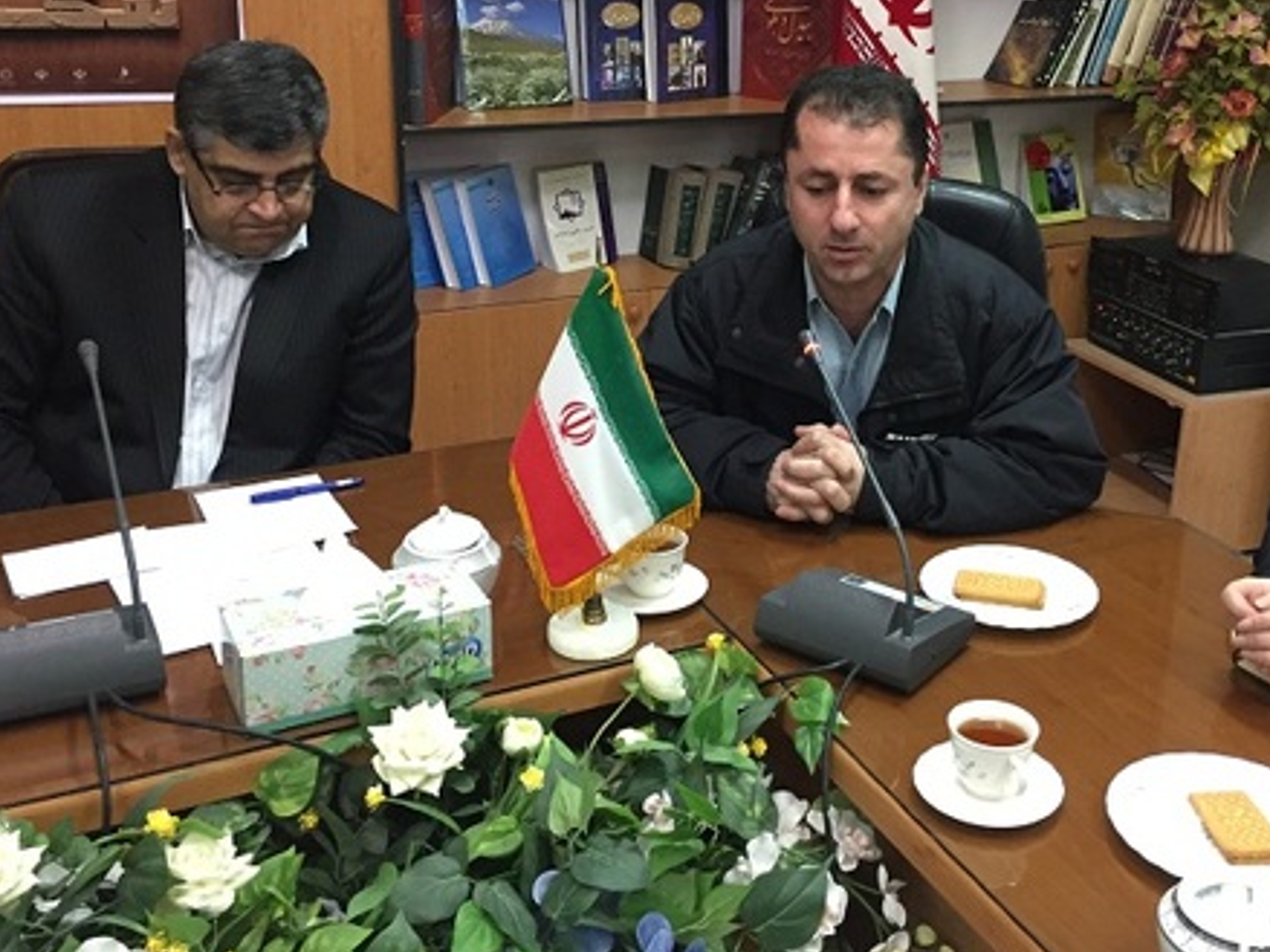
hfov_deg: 45.5
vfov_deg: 34.8
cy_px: 314
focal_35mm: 41
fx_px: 1504
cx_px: 775
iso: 250
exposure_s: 1/33
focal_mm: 4.15
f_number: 2.2
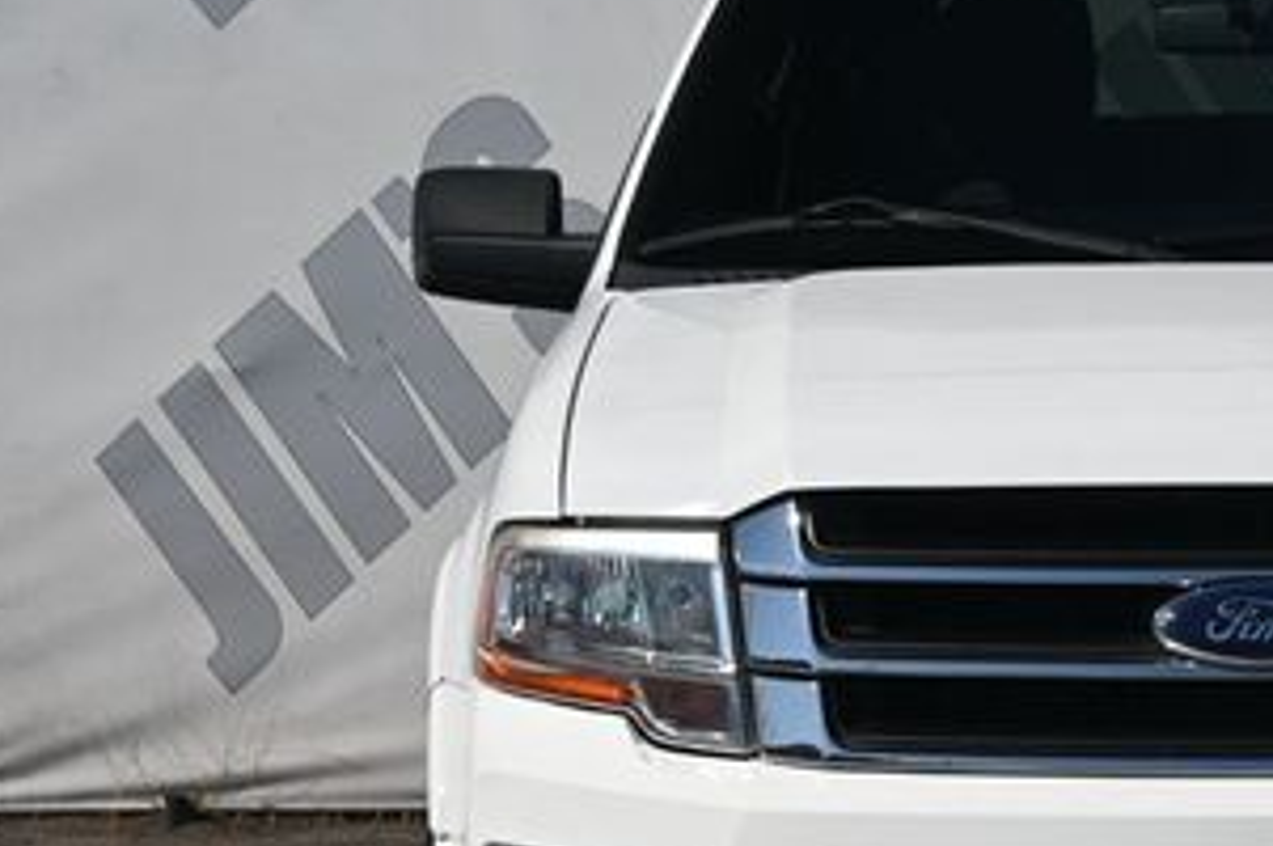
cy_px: 563
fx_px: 5301
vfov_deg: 9.1
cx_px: 1256
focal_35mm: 150
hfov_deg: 13.5
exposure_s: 1/400
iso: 100
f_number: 7.1
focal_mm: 47
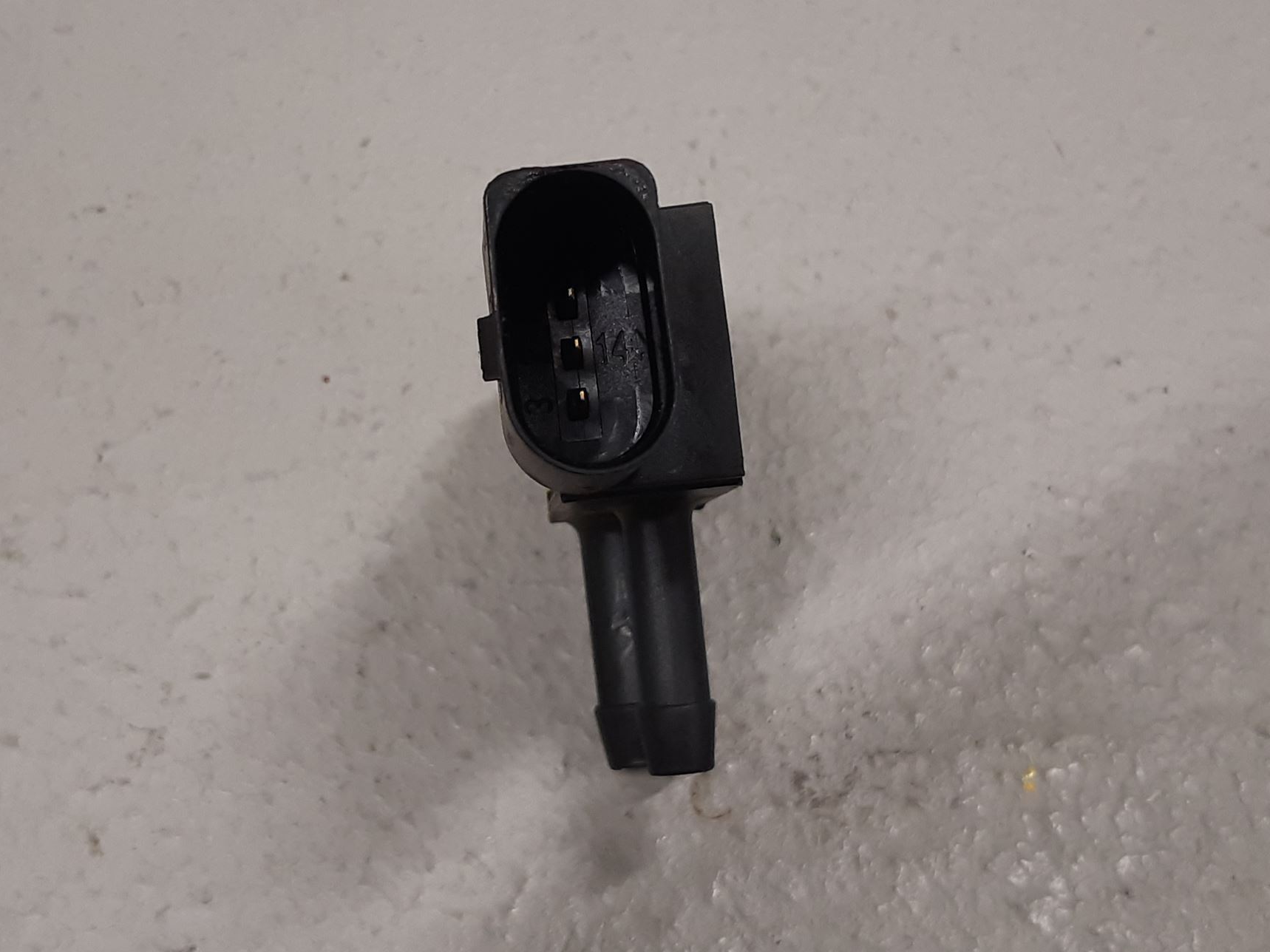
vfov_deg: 45.2
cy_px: 390
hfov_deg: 58.2
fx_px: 1137
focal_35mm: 31
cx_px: 566
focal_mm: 3.93
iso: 100
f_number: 1.7
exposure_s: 1/50
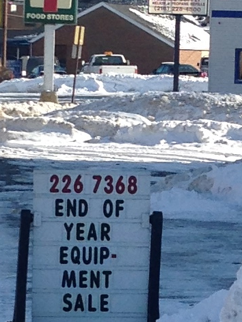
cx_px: 174
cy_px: 303
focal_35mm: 228
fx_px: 2125
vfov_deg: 8.6
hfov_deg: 6.5
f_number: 2.4
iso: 50
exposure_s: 1/1506
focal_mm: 4.12
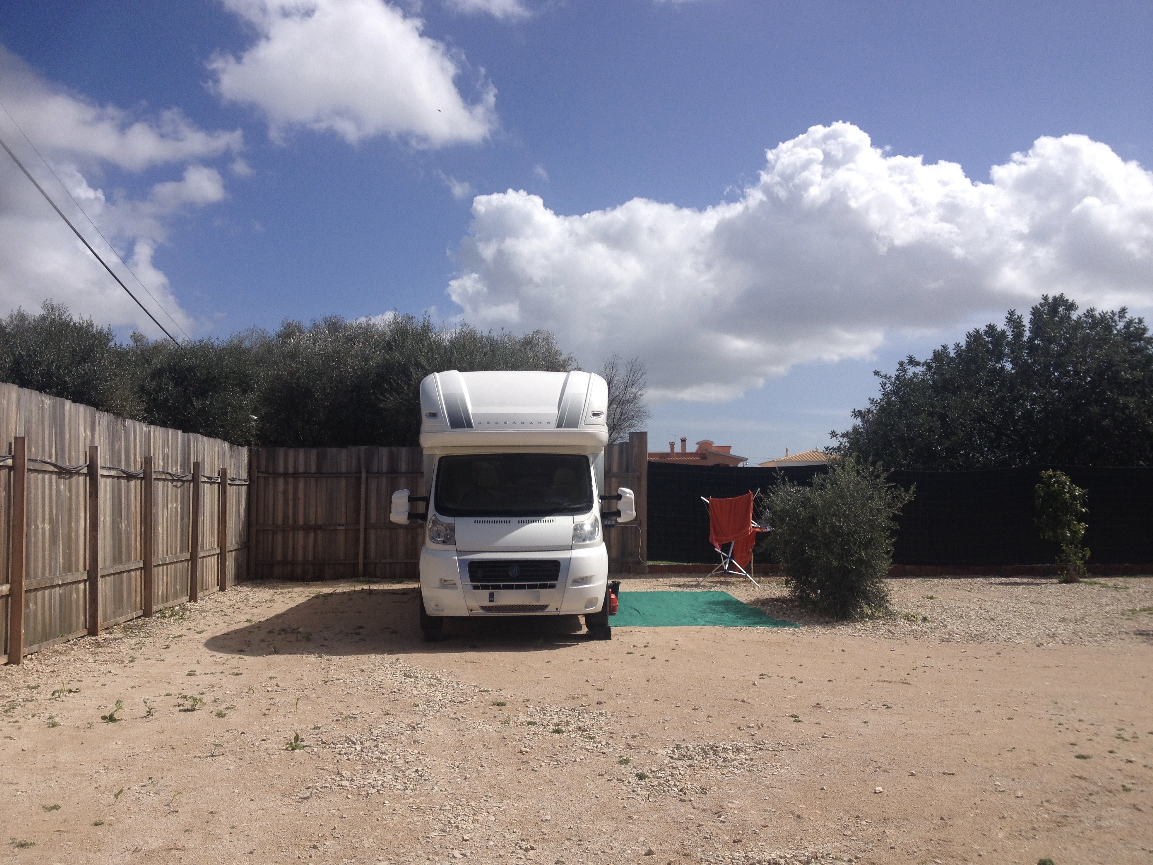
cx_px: 576
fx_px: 1166
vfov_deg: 40.7
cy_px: 432
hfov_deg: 52.6
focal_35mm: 35
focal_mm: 4.28
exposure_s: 1/3690
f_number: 2.4
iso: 50
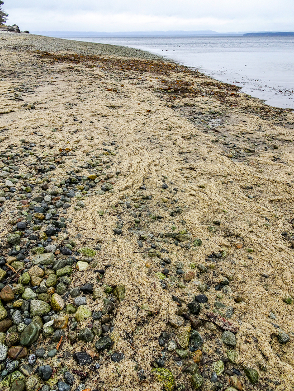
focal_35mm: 24
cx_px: 147
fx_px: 272
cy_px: 196
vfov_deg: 71.6
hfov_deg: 56.8
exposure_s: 1/200
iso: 80
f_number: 3.5
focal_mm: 4.1
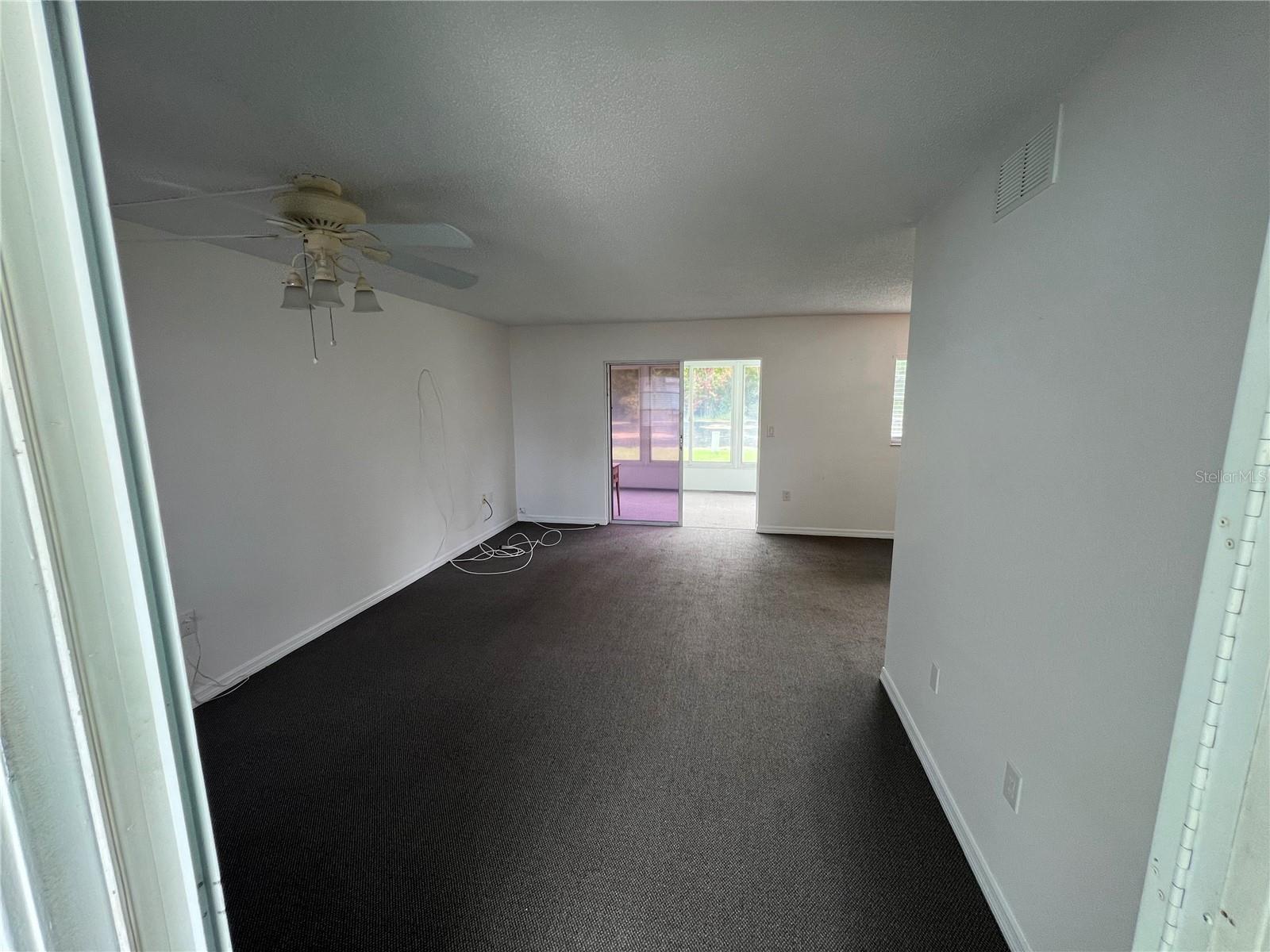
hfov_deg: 106.2
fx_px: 477
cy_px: 476
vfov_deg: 89.9
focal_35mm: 13
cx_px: 635
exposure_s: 1/99
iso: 80
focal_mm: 1.57
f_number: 1.8
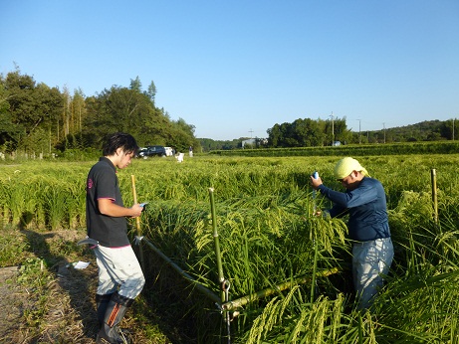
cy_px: 172
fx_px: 332
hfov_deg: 69.4
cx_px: 230
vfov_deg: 54.9
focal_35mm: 25
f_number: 3.1
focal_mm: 4.5
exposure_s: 1/640
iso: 100
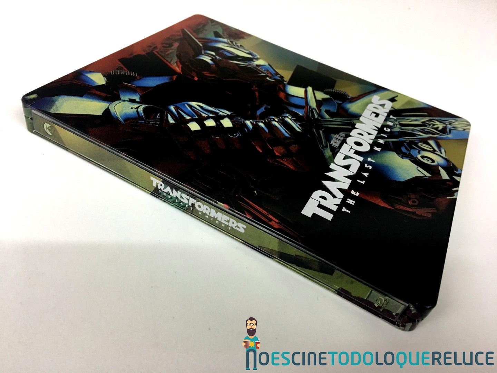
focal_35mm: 29
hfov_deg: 61.7
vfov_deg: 48.2
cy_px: 186
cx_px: 248
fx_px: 416
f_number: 2.2
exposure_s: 1/17
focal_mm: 4.15
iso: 64
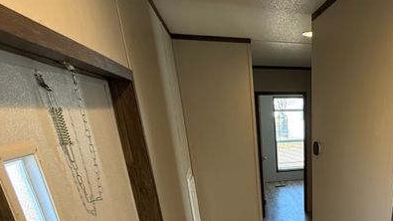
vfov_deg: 38.6
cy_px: 216
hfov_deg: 64.5
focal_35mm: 27
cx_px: 307
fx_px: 281
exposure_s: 1/120
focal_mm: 2.22
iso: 250
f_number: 2.2
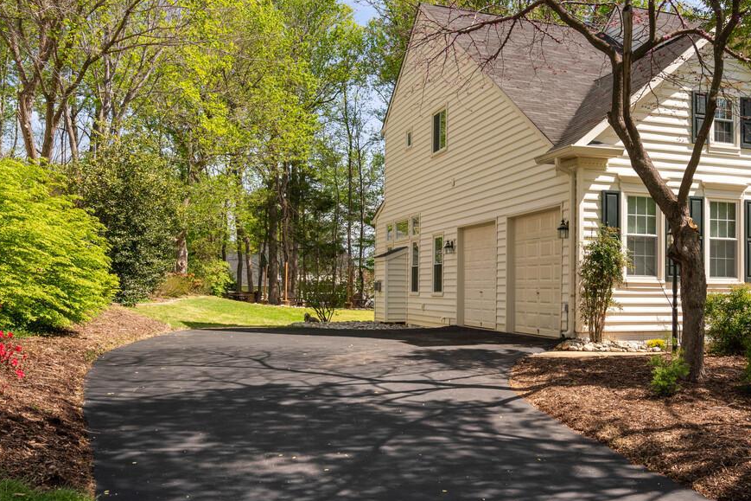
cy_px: 301
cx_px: 499
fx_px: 730
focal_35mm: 35
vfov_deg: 37.7
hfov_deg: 53.4
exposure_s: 1/200
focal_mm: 19
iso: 400
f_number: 9
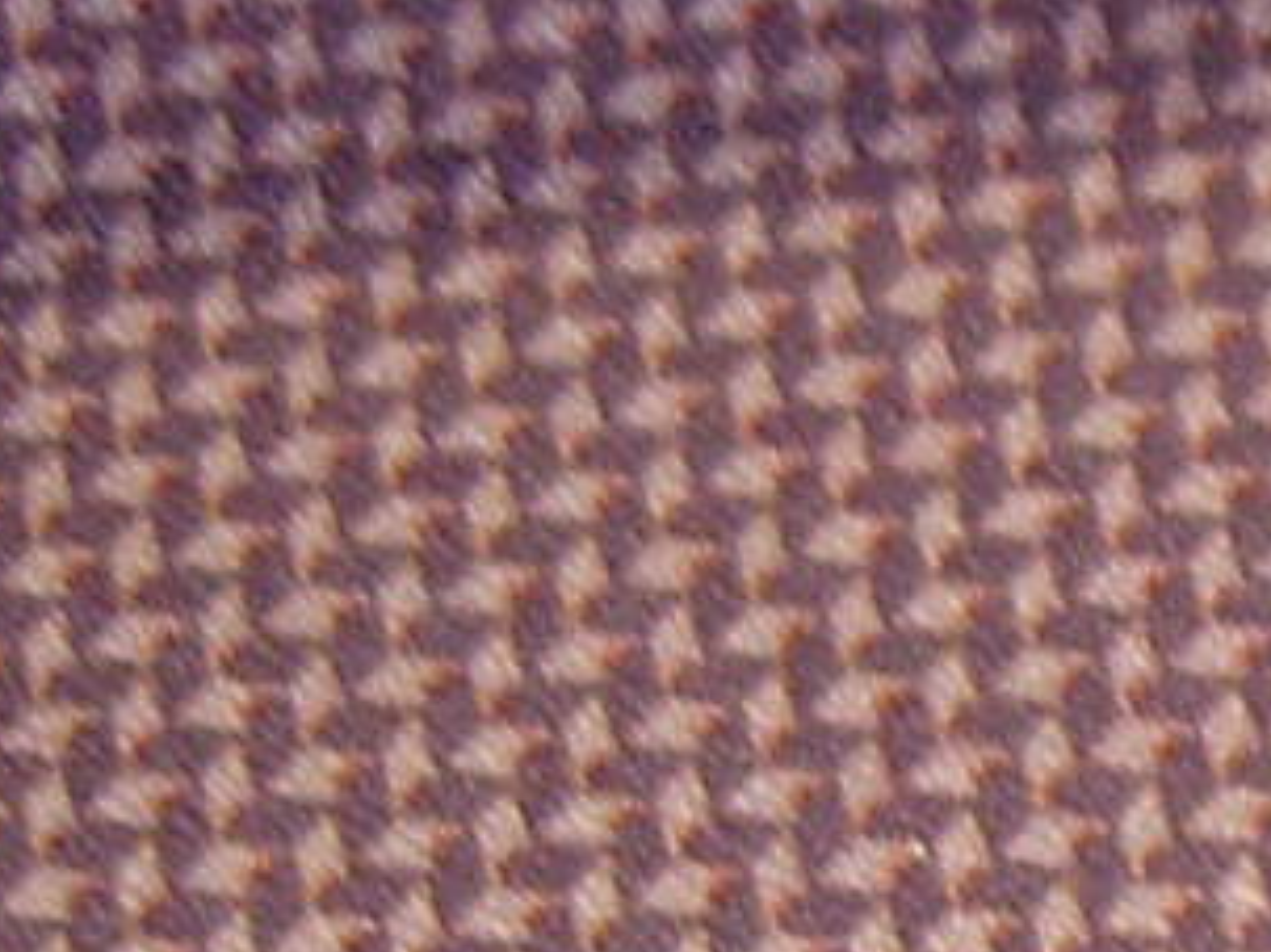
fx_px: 7561
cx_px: 2555
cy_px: 1338
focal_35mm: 206
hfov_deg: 9.0
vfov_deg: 7.1
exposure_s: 1/59.5
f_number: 2.8
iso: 100
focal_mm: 8
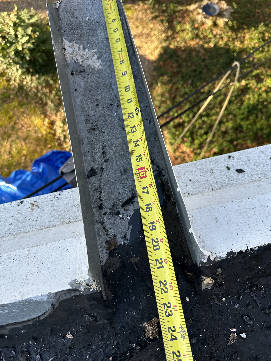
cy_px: 180
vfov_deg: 71.6
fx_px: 251
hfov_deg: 56.8
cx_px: 136
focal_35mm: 24
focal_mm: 6.86
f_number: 1.78
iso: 80
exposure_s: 1/286
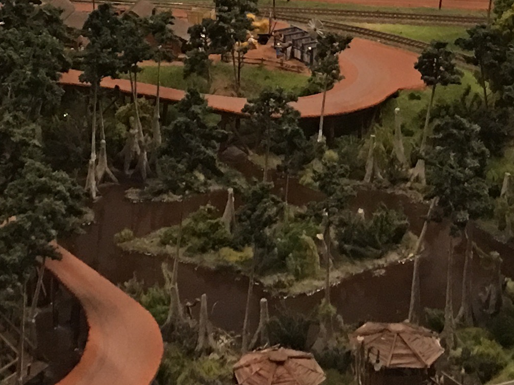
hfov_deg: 17.0
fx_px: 1722
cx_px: 257
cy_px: -321
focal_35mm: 116
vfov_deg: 11.7
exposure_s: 1/17
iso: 100
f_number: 2.2
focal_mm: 4.15
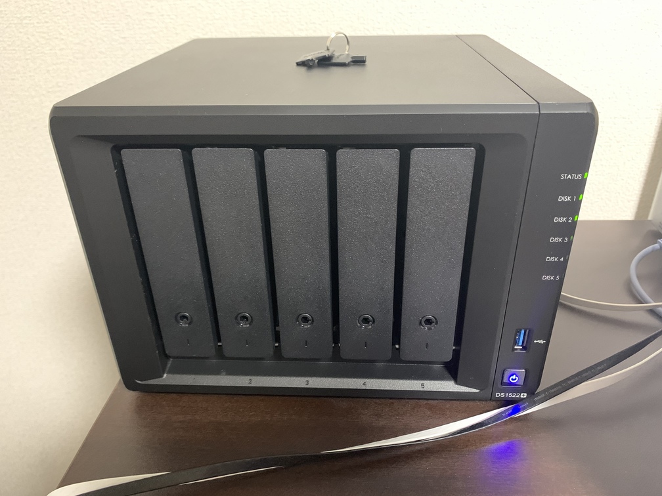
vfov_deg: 53.1
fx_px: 497
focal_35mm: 26
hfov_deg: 67.3
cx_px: 331
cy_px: 248
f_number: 1.8
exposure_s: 1/25
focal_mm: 4.25
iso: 800
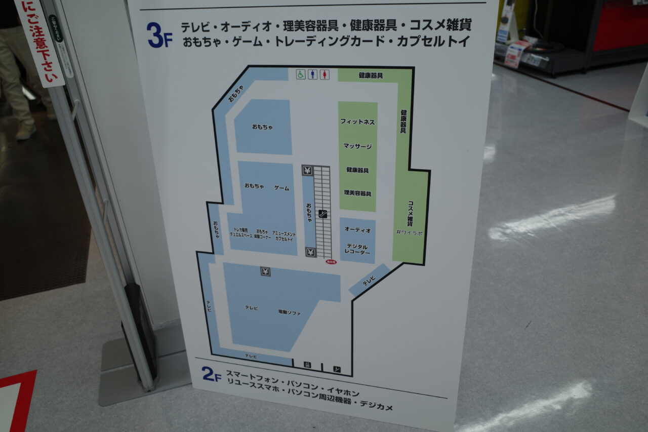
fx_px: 504
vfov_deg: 46.4
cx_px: 324
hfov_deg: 65.5
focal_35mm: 28
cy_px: 216
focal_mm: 18.3
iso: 100
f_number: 2.8
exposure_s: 1/125
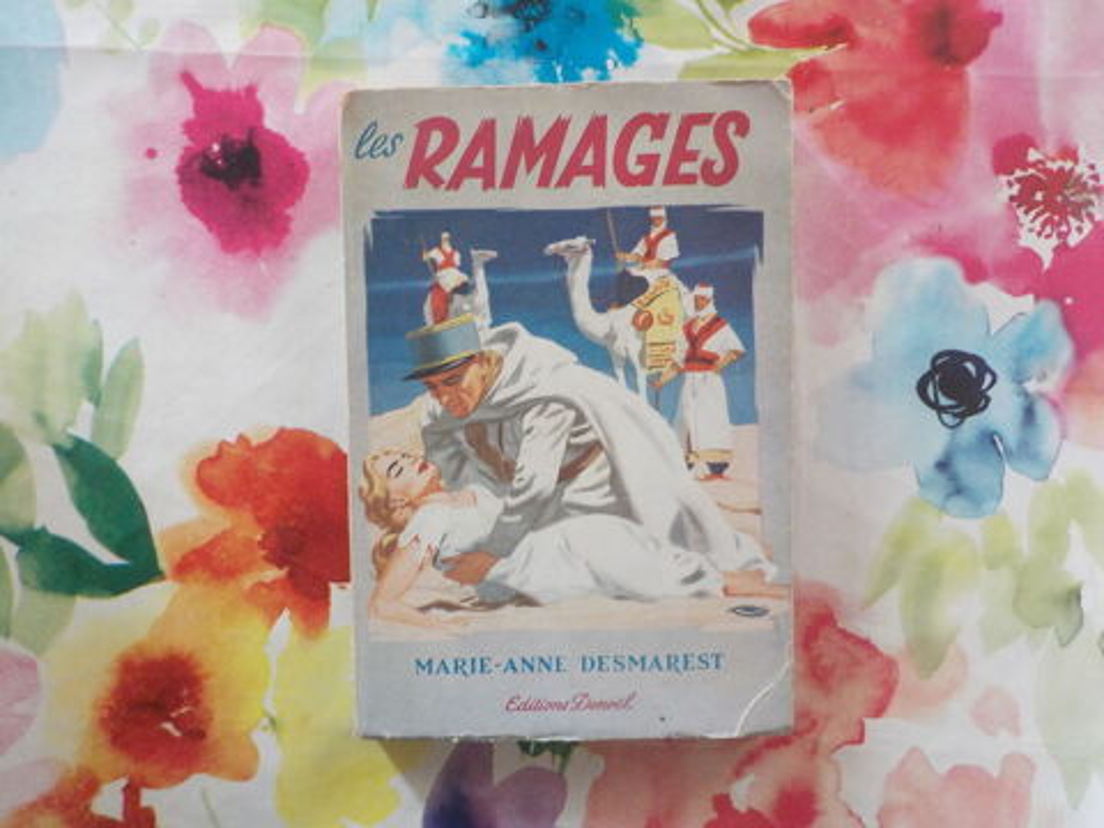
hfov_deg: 60.0
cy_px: 414
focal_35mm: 30
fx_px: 957
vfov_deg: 46.8
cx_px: 552
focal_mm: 4.1
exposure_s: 1/20
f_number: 3.3
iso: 400
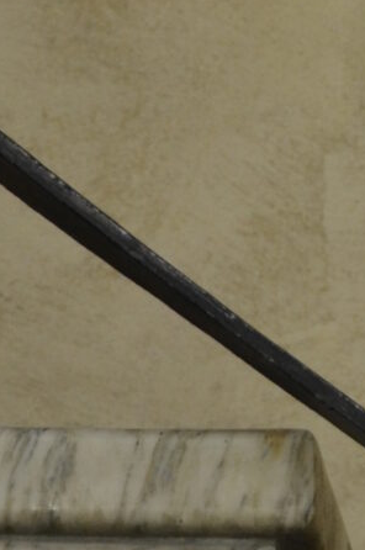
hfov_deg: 4.1
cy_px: 303
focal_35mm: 327
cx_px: 836
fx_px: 4988
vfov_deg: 6.3
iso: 800
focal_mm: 38
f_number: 4.5
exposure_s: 1/40
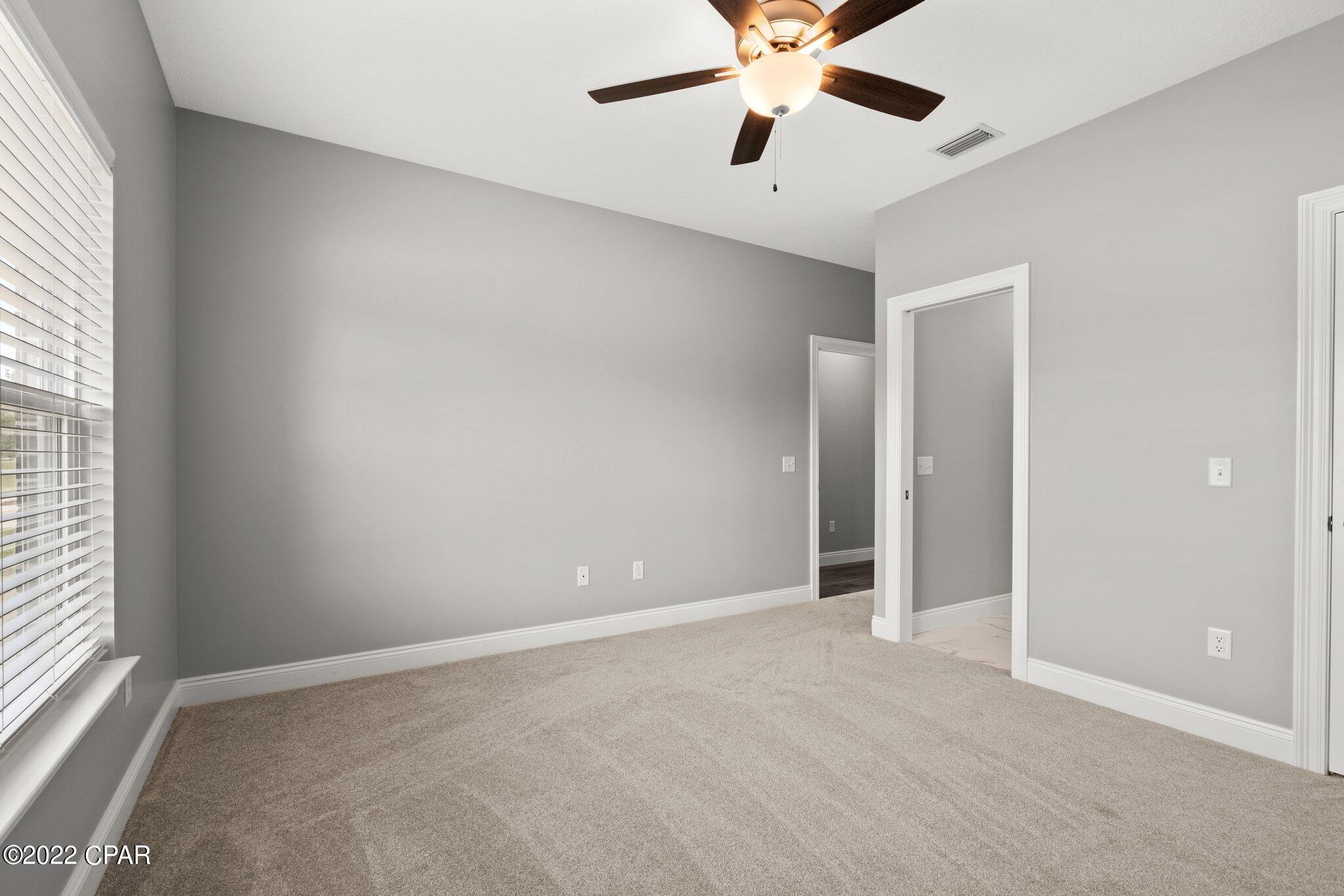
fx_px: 597
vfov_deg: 73.7
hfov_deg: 96.7
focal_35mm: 16
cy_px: 448
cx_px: 672
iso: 400
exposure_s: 1/8
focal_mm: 16
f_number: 8
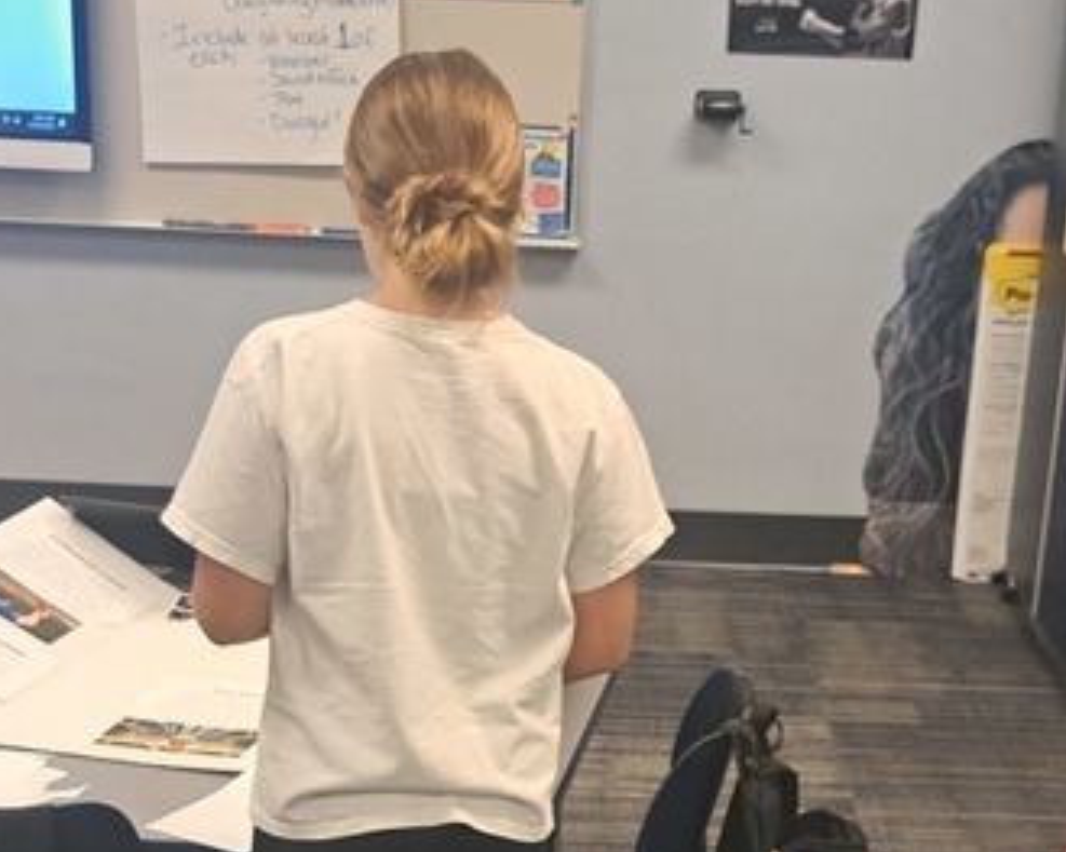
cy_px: 846
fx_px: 2302
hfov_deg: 26.1
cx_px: 551
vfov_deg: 20.3
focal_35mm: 73
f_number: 1.8
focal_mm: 5.23
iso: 125
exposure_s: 1/60
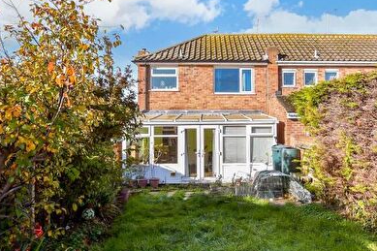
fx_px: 283
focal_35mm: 27
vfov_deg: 47.9
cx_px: 220
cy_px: 119
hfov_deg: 67.0
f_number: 8
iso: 200
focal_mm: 10
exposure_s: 1/200
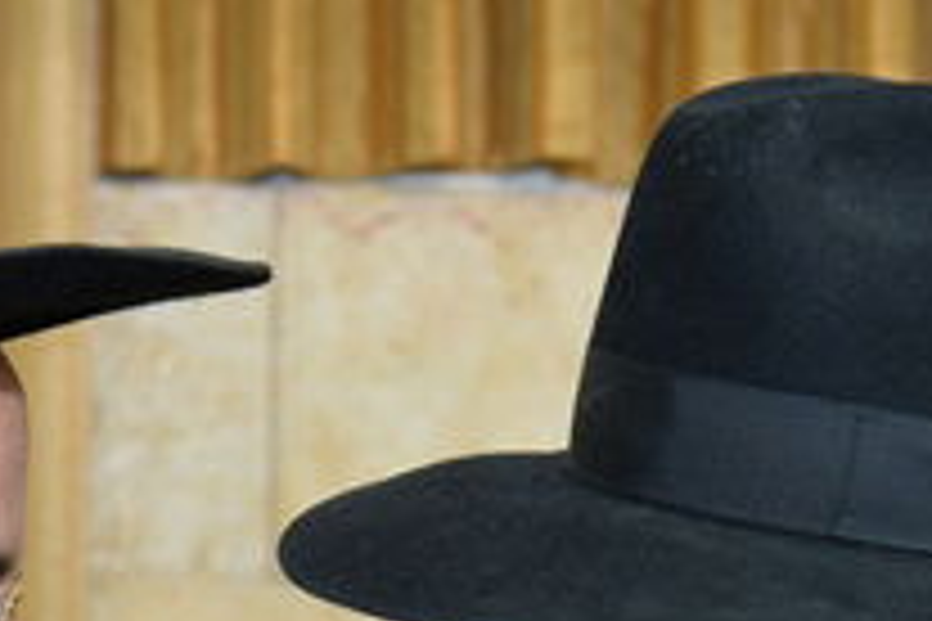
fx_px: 4401
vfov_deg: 7.9
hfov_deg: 12.0
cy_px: 871
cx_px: 99
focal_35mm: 170
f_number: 4.5
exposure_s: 1/125
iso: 1000
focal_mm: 44
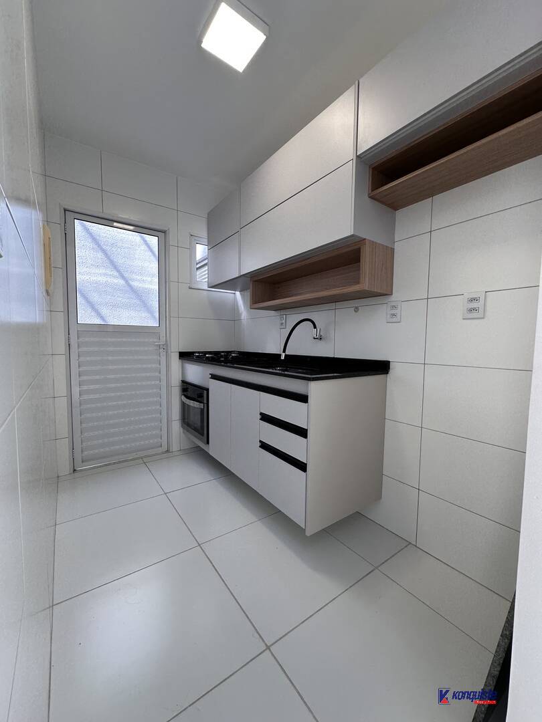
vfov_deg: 102.1
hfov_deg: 85.7
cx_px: 271
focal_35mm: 14
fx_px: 292
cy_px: 361
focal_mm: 2.22
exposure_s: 1/120
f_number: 2.2
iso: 100
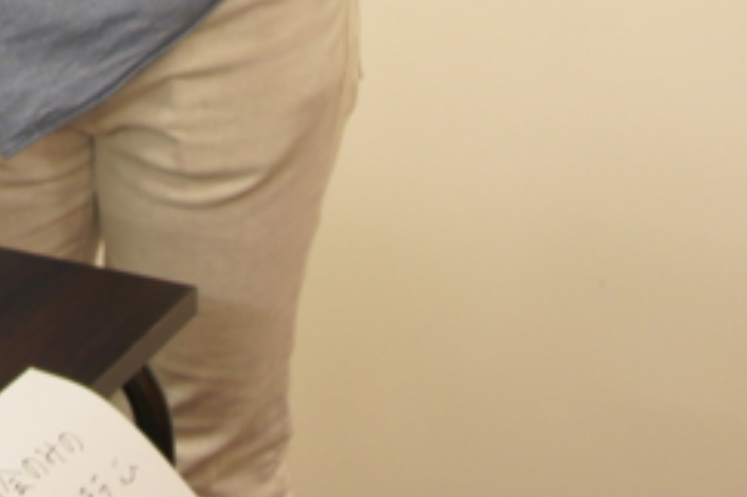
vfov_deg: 8.9
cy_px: -483
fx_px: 3030
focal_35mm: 146
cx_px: -333
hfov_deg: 13.3
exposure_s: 1/40
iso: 400
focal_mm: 23
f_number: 4
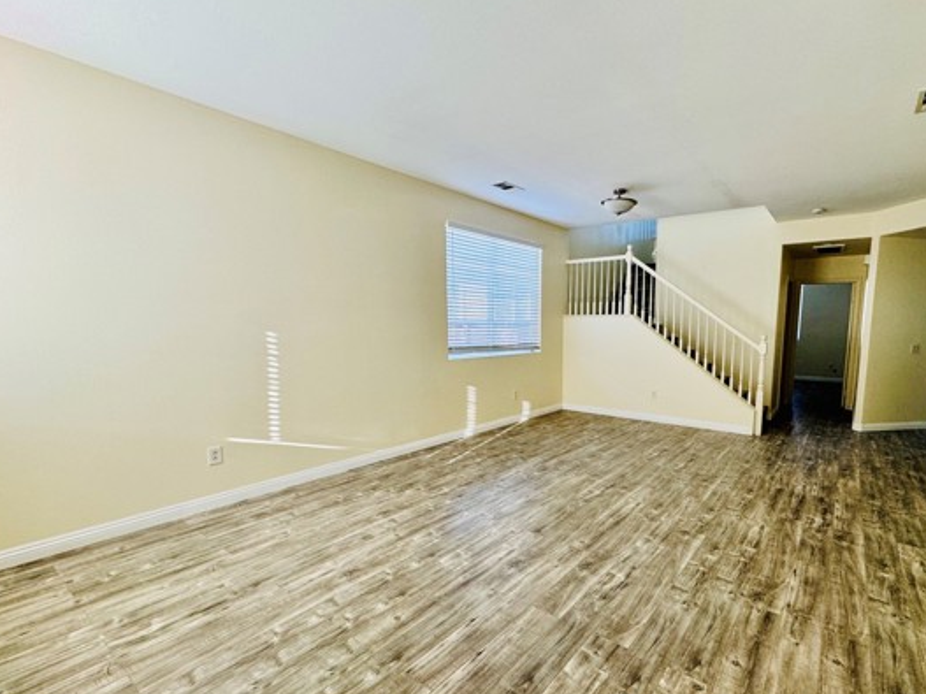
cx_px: 543
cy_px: 378
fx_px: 455
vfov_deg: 74.5
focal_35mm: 17
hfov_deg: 90.2
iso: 125
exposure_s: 1/99
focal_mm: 2.22
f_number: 2.2
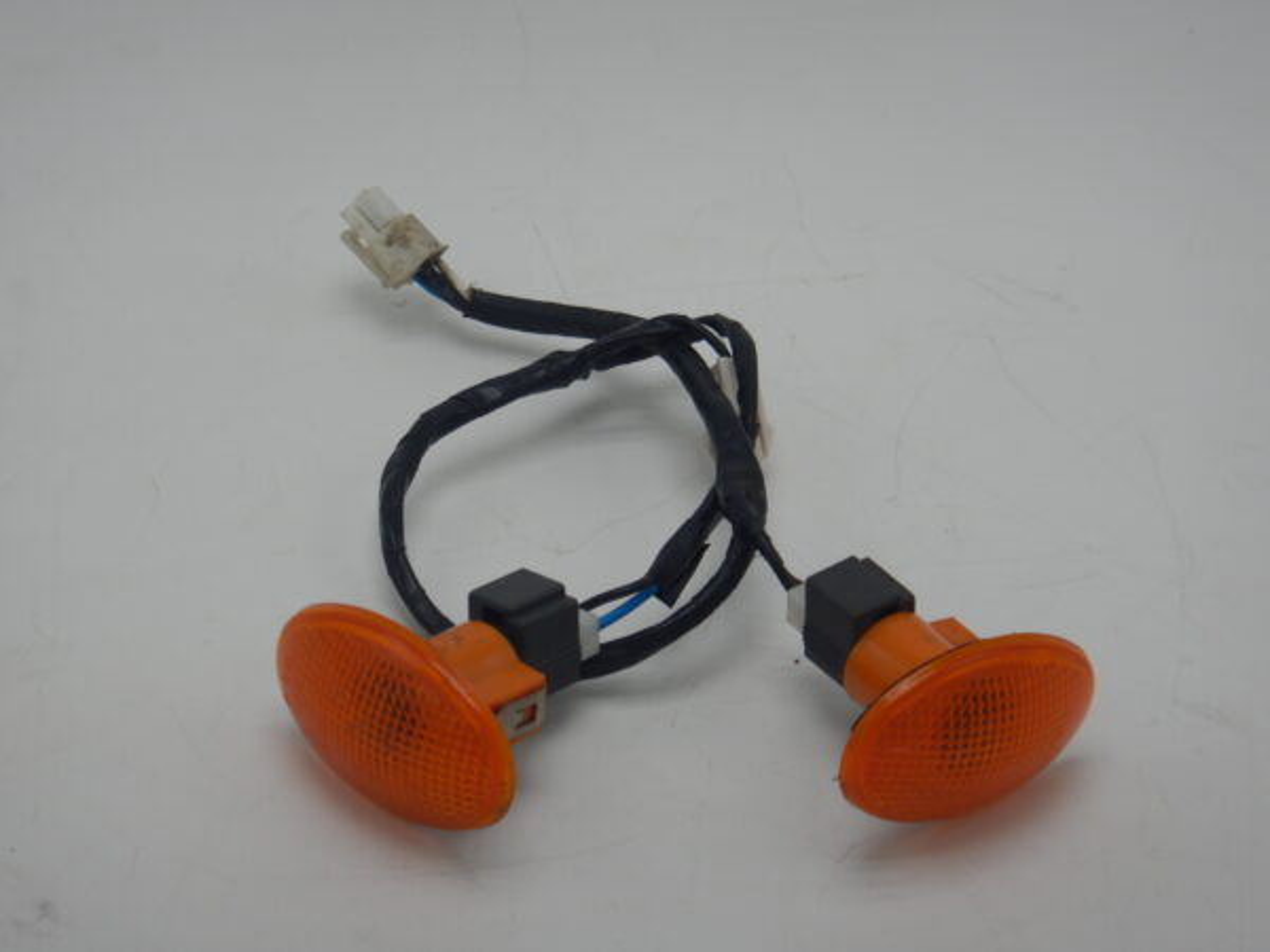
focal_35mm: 110
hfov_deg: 17.9
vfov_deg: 13.5
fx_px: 4036
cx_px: 635
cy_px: 476
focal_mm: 19.7
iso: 125
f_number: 4.8
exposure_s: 1/200
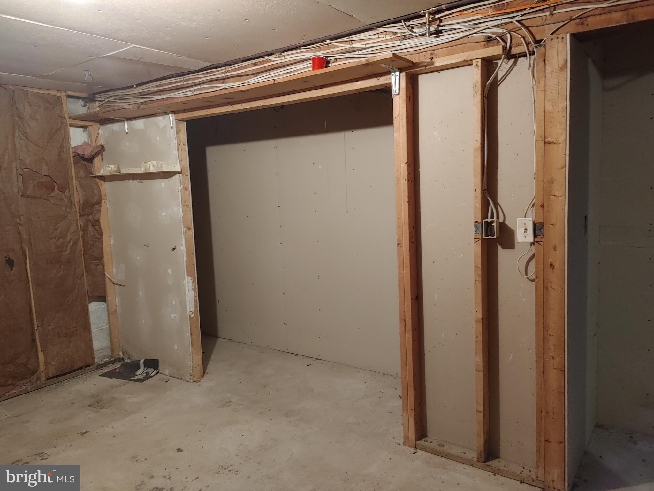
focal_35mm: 26
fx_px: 491
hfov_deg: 67.3
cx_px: 327
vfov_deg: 53.1
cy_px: 246
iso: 500
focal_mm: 4.81
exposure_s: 1/40
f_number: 1.8
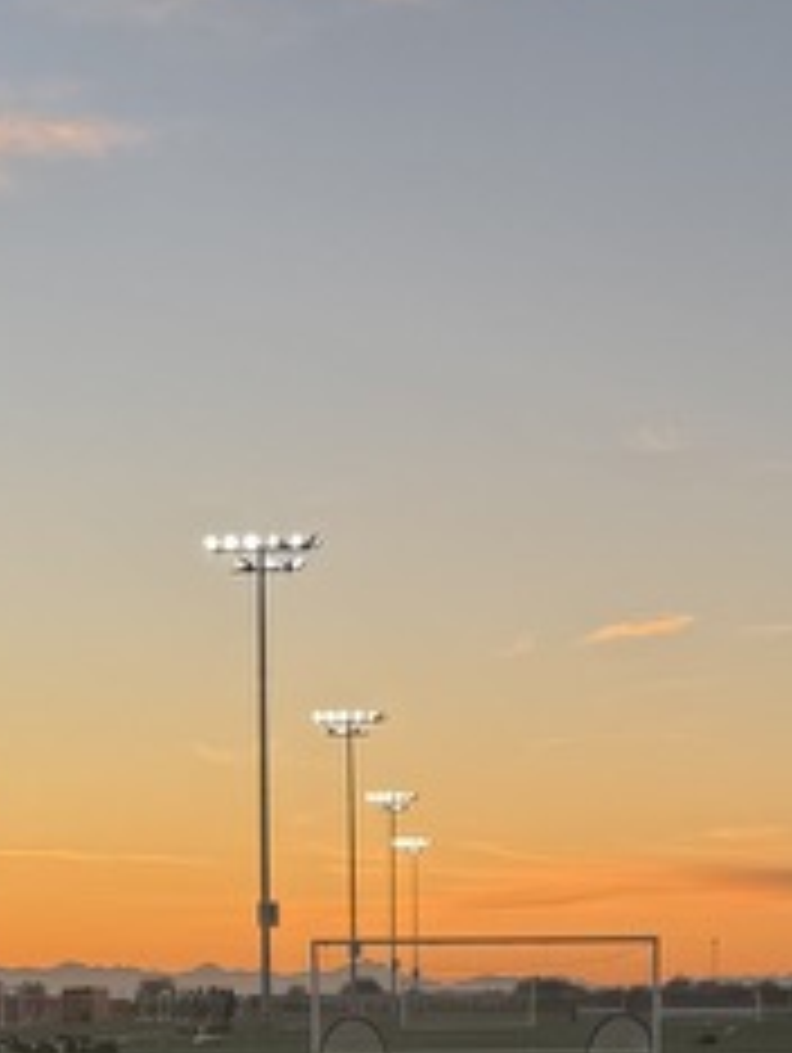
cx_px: 441
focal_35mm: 105
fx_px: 3197
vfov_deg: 17.9
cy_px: 1238
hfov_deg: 14.1
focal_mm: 6.76
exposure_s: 1/773
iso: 80
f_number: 1.78
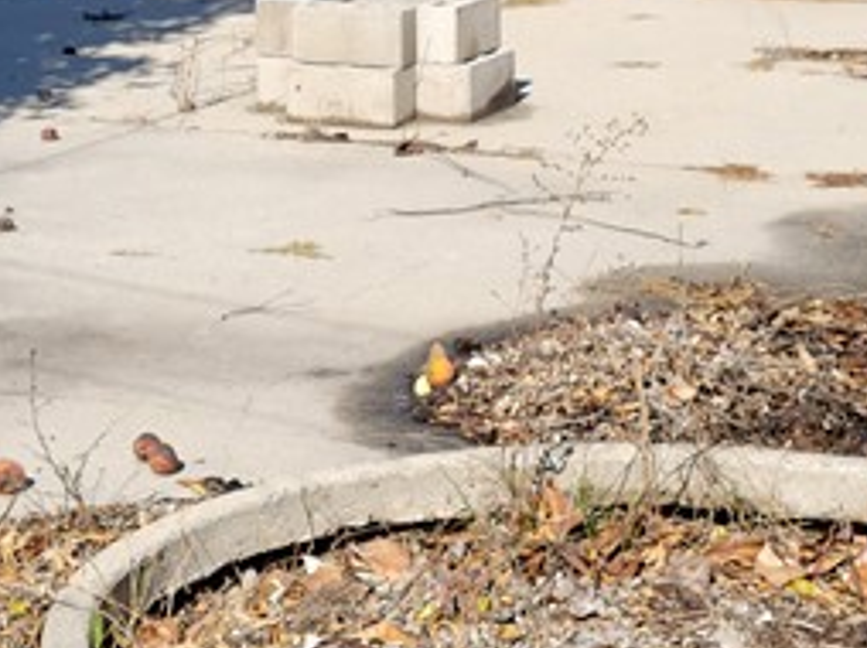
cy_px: 3
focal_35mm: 113
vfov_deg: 12.9
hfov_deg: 17.4
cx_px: 314
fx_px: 2828
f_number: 2
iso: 25
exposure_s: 1/705
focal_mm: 5.9
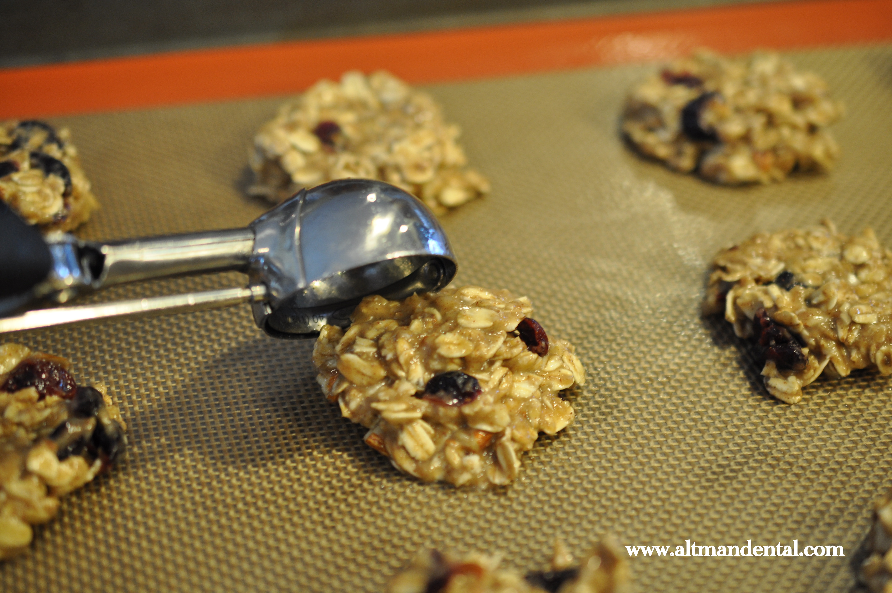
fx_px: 1485
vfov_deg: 22.6
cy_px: 296
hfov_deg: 33.4
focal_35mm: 60
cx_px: 446
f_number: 3
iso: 400
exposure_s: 1/30
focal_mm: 40
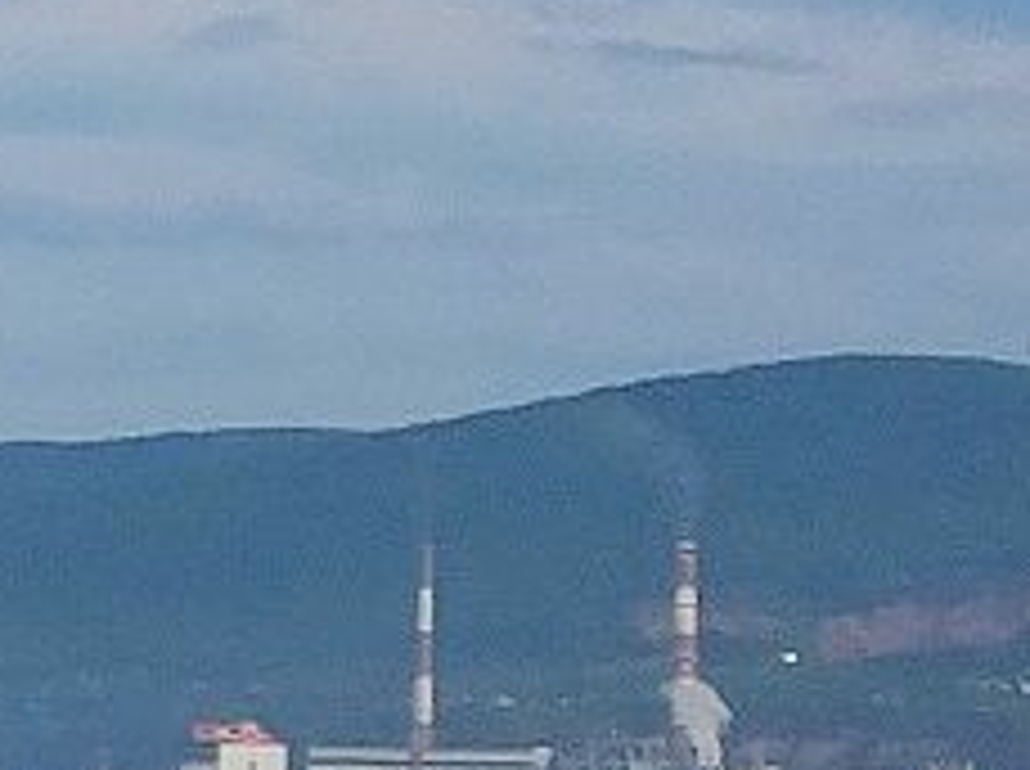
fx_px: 3327
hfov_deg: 14.1
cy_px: 838
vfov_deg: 13.0
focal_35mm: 112
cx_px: -1183
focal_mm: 4.25
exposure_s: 1/33
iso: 640
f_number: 1.7
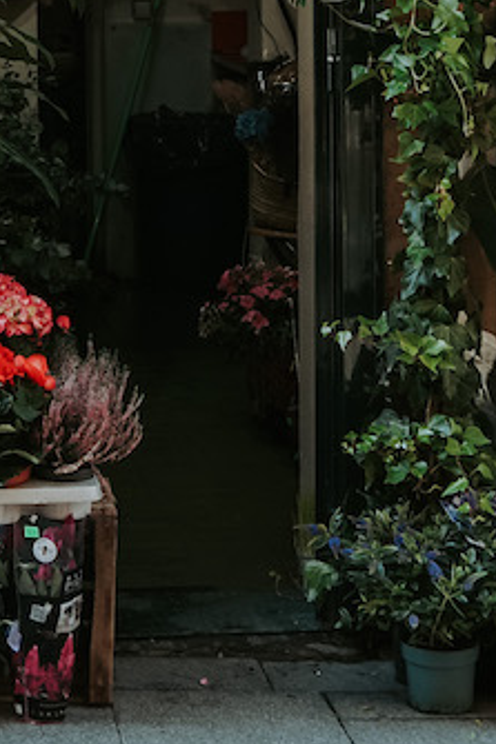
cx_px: -36
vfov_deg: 14.4
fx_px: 2875
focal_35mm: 139
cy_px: -67
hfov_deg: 9.8
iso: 250
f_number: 4
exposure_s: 1/160
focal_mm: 31
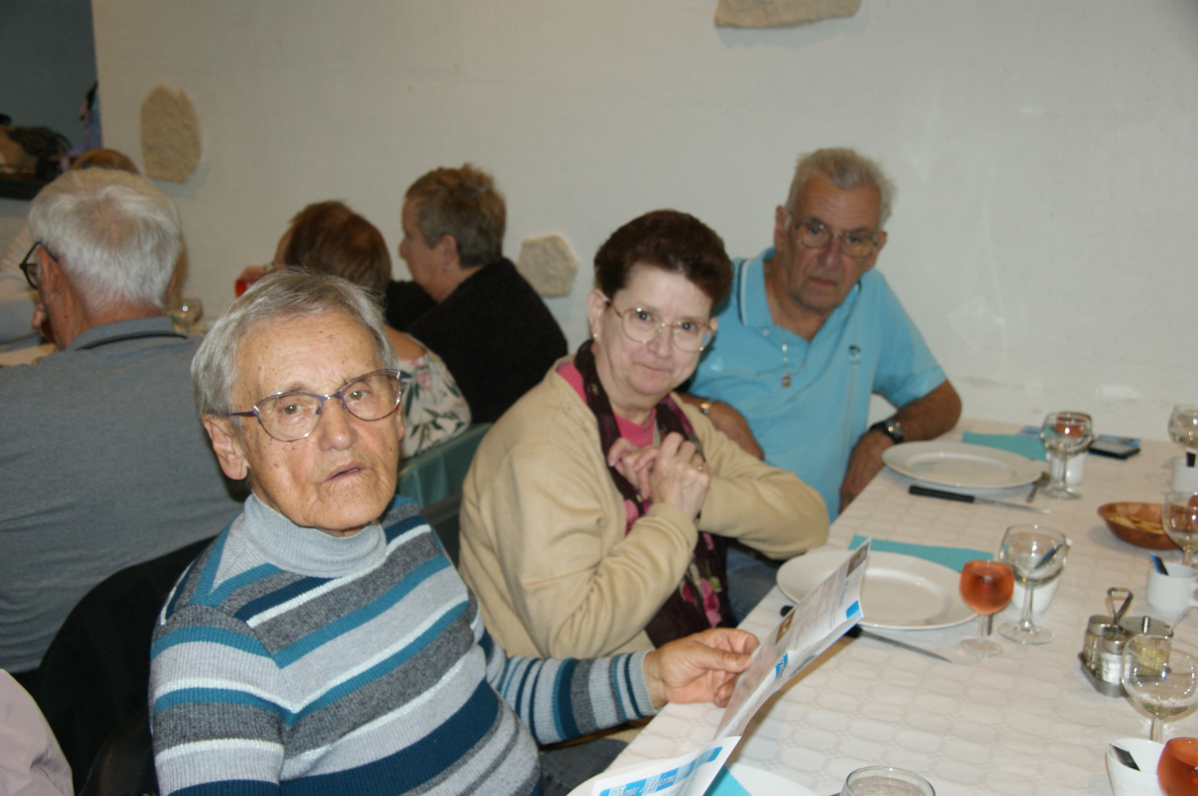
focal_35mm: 39
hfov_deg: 49.6
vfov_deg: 34.1
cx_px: 599
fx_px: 1296
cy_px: 398
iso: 400
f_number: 5.6
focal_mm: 26
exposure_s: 1/60
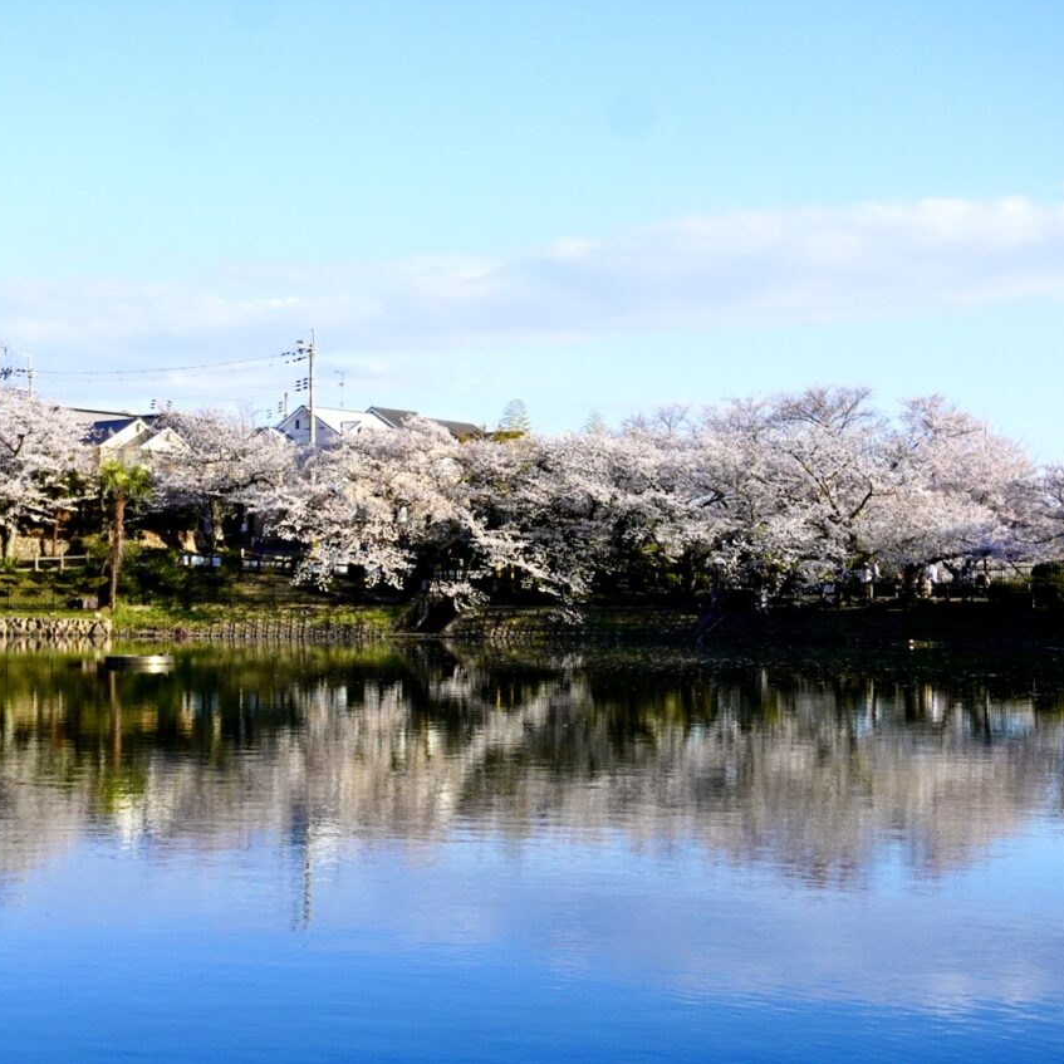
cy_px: 532
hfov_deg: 31.6
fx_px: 1878
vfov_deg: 31.6
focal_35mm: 54
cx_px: 450
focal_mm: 28
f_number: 5.6
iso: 800
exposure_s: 1/3200
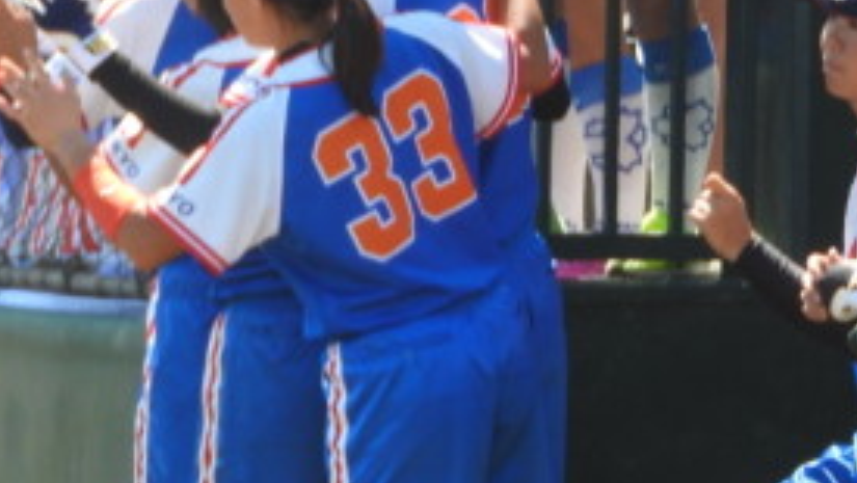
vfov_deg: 2.0
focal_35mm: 594
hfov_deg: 3.6
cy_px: 162
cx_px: 81
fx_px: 13505
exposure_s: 1/125
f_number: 5.5
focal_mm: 44.8
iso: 100
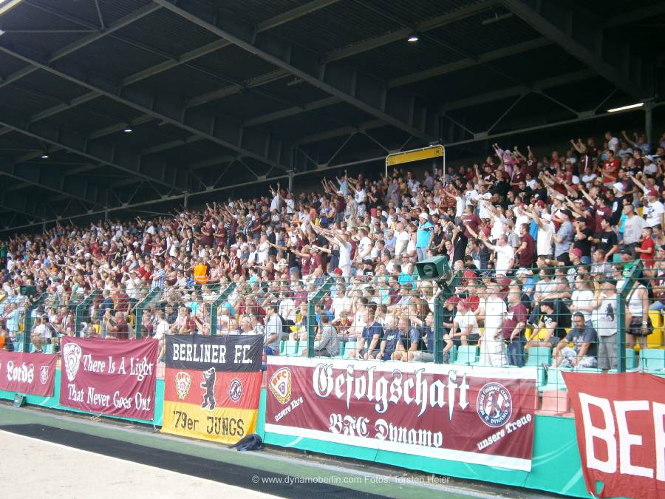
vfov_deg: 30.9
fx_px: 903
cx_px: 332
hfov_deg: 40.4
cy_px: 250
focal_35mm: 47
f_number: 3.4
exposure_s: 1/100
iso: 80
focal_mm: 8.3
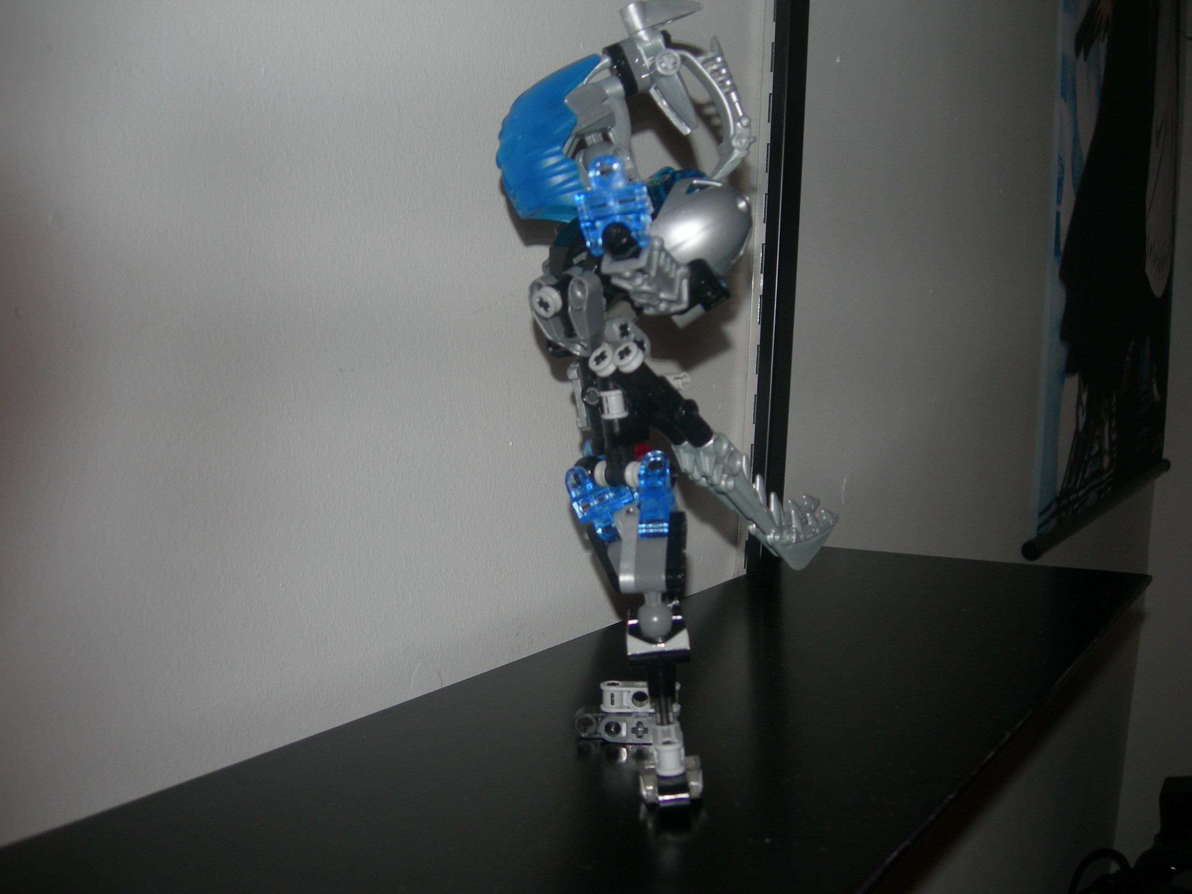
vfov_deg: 37.7
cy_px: 447
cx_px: 596
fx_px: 1309
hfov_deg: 49.0
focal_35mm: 38
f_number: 2.8
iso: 50
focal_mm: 7.8
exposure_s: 1/60.1
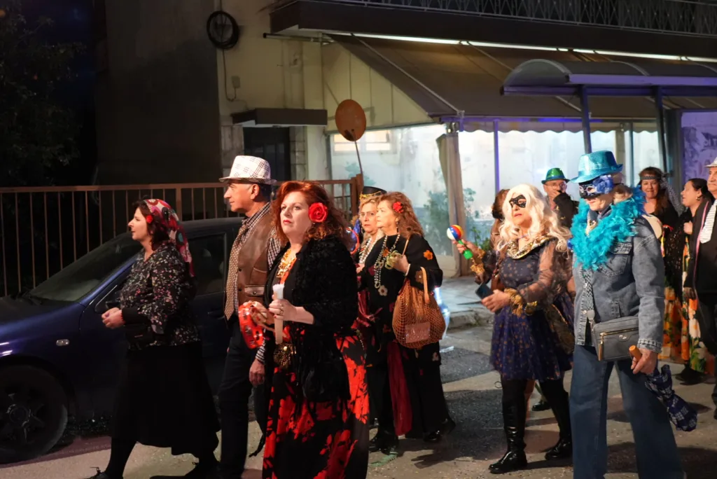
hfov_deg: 46.4
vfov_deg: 31.9
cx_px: 358
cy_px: 240
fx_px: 837
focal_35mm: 42
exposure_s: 1/160
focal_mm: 28
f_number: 2.2
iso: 6400
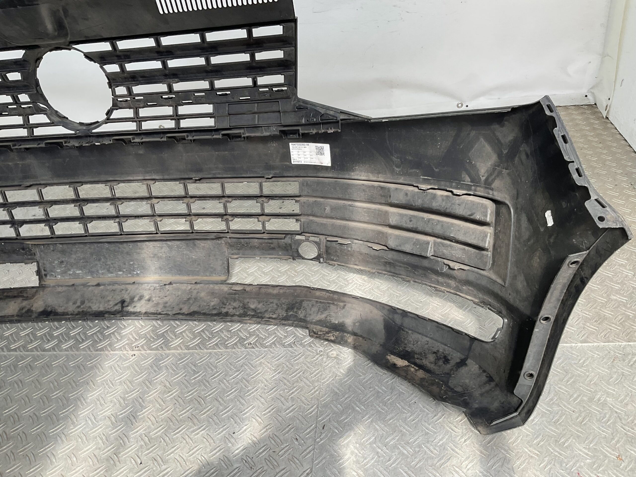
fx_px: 533
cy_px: 238
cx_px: 318
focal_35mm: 29
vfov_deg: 48.2
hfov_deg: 61.7
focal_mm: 3
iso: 16
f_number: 1.8
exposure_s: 1/141
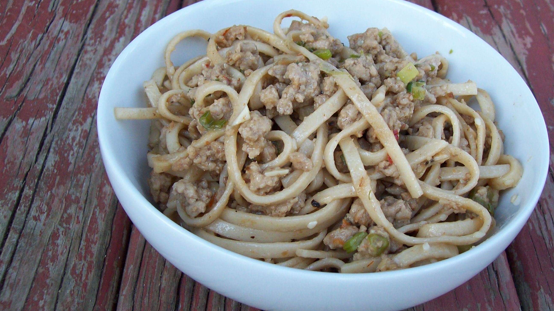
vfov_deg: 26.0
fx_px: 676
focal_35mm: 46
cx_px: 306
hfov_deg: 44.5
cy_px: 153
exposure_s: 1/153
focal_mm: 6
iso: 80
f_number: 2.7
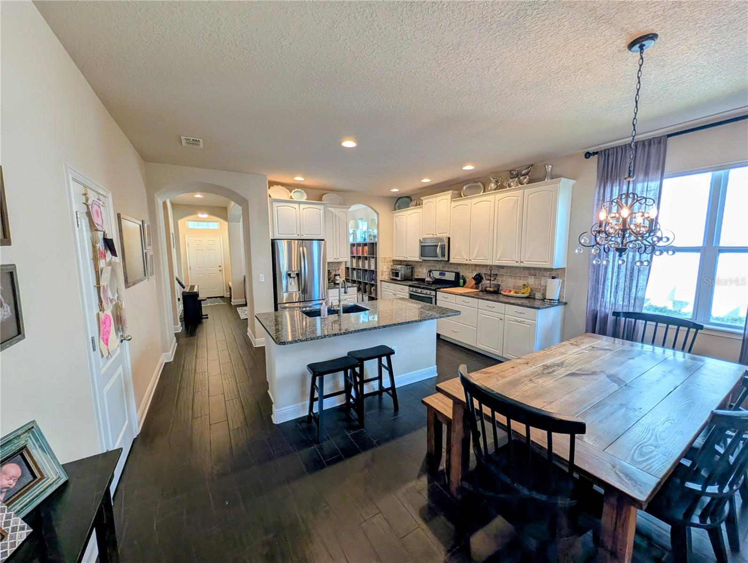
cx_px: 374
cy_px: 282
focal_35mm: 12
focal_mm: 2.02
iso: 70
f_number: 1.7
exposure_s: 1/120
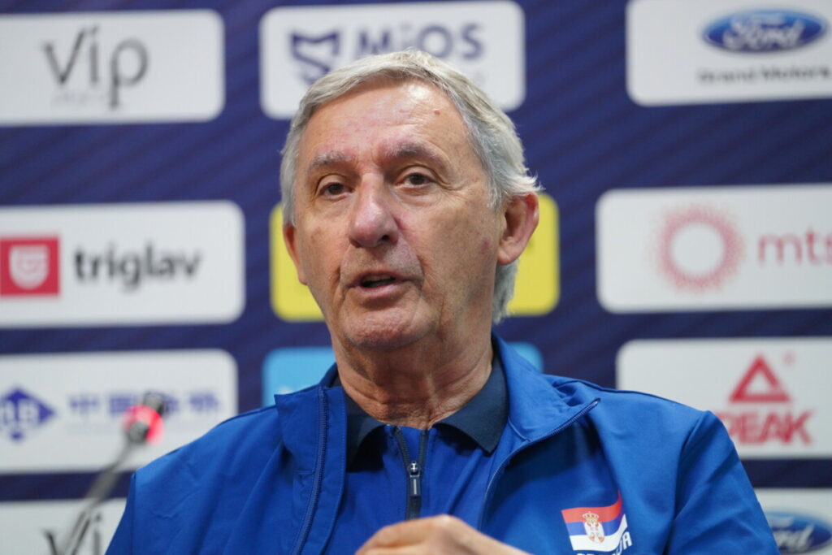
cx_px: 416
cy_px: 278
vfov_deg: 8.5
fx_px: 3744
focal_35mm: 162
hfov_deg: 12.7
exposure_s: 1/200
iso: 3200
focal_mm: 162
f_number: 2.8
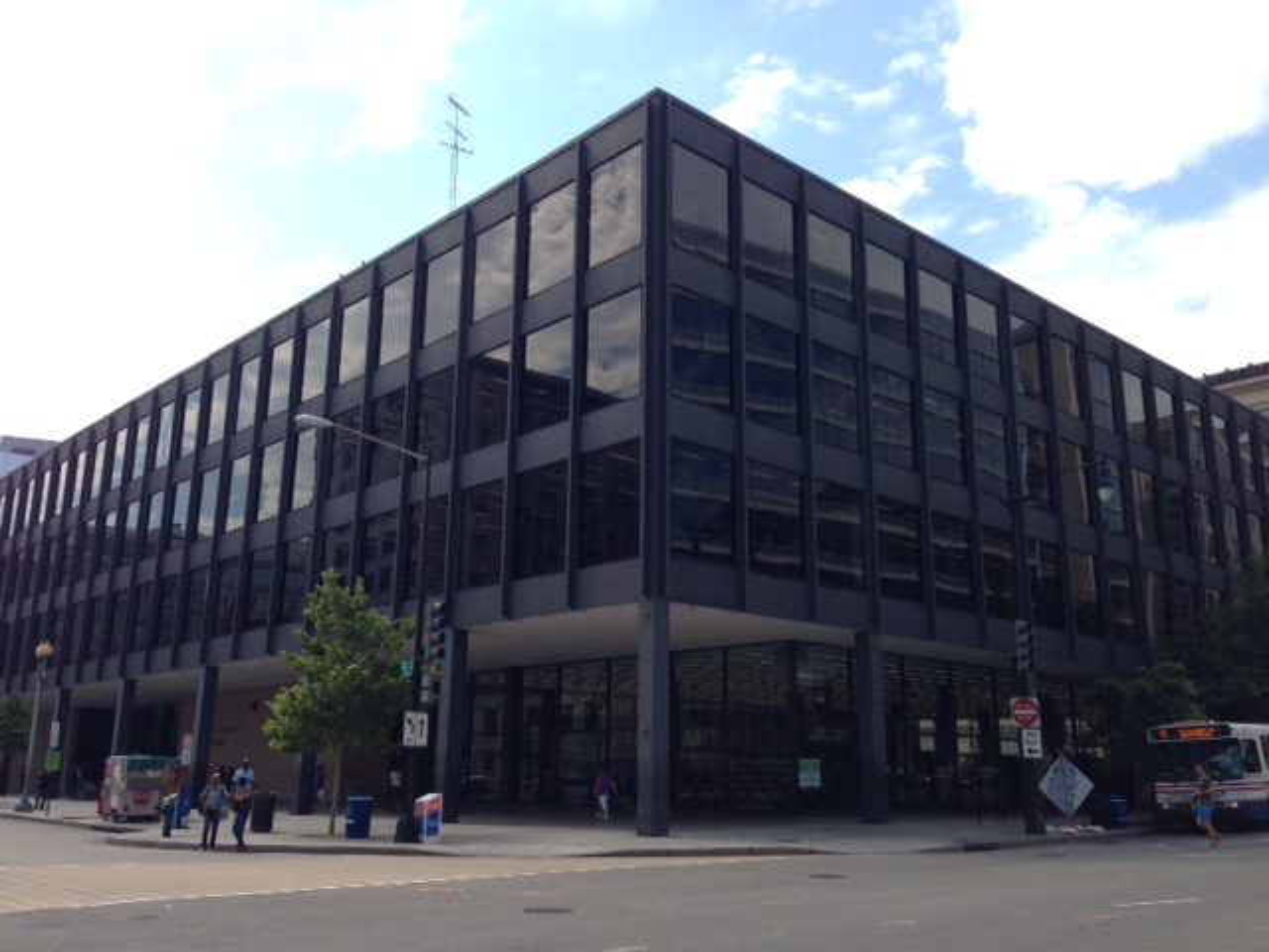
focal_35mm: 33
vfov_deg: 42.9
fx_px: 1210
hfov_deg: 55.4
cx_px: 634
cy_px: 476
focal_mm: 4.13
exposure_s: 1/1130
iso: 50
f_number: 2.4
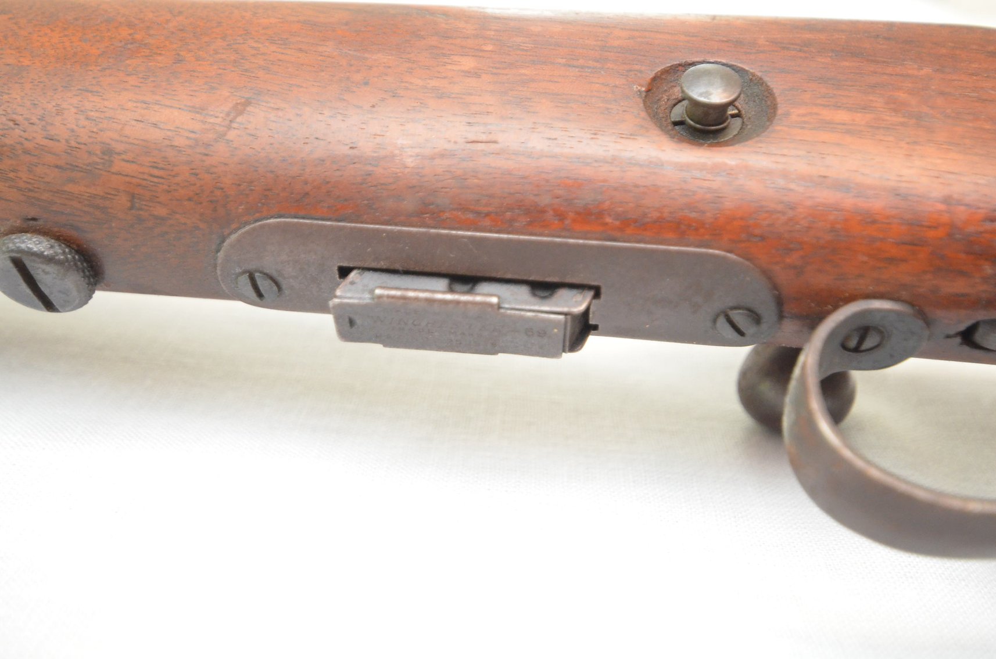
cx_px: 498
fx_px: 994
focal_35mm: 36
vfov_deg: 36.7
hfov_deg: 53.2
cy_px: 330
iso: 3200
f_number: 4.5
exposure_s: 1/60
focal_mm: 24
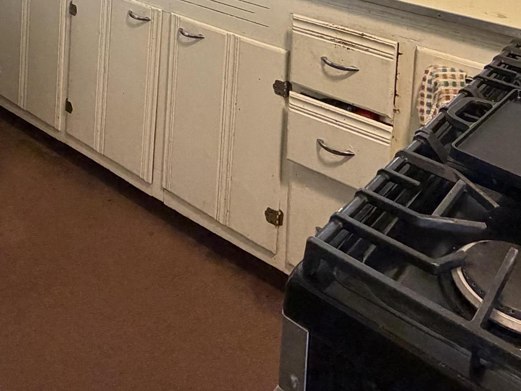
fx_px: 647
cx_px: 203
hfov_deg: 43.6
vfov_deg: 26.8
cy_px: -151
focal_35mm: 43
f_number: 2.2
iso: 500
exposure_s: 1/60
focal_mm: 2.22
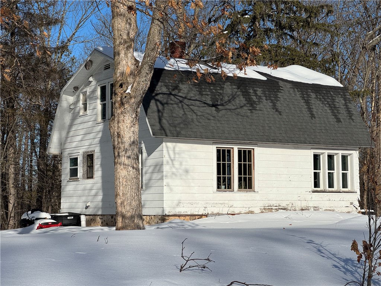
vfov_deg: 19.1
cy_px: 143
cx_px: 190
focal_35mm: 77
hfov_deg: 25.3
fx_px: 847
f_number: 2.8
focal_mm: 9
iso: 25
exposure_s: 1/1845
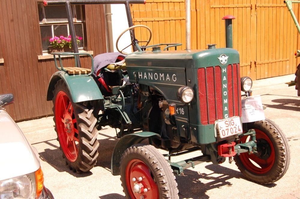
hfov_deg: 43.7
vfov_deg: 29.8
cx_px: 150
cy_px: 100
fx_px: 374
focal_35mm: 45
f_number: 10
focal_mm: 30
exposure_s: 1/400
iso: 800
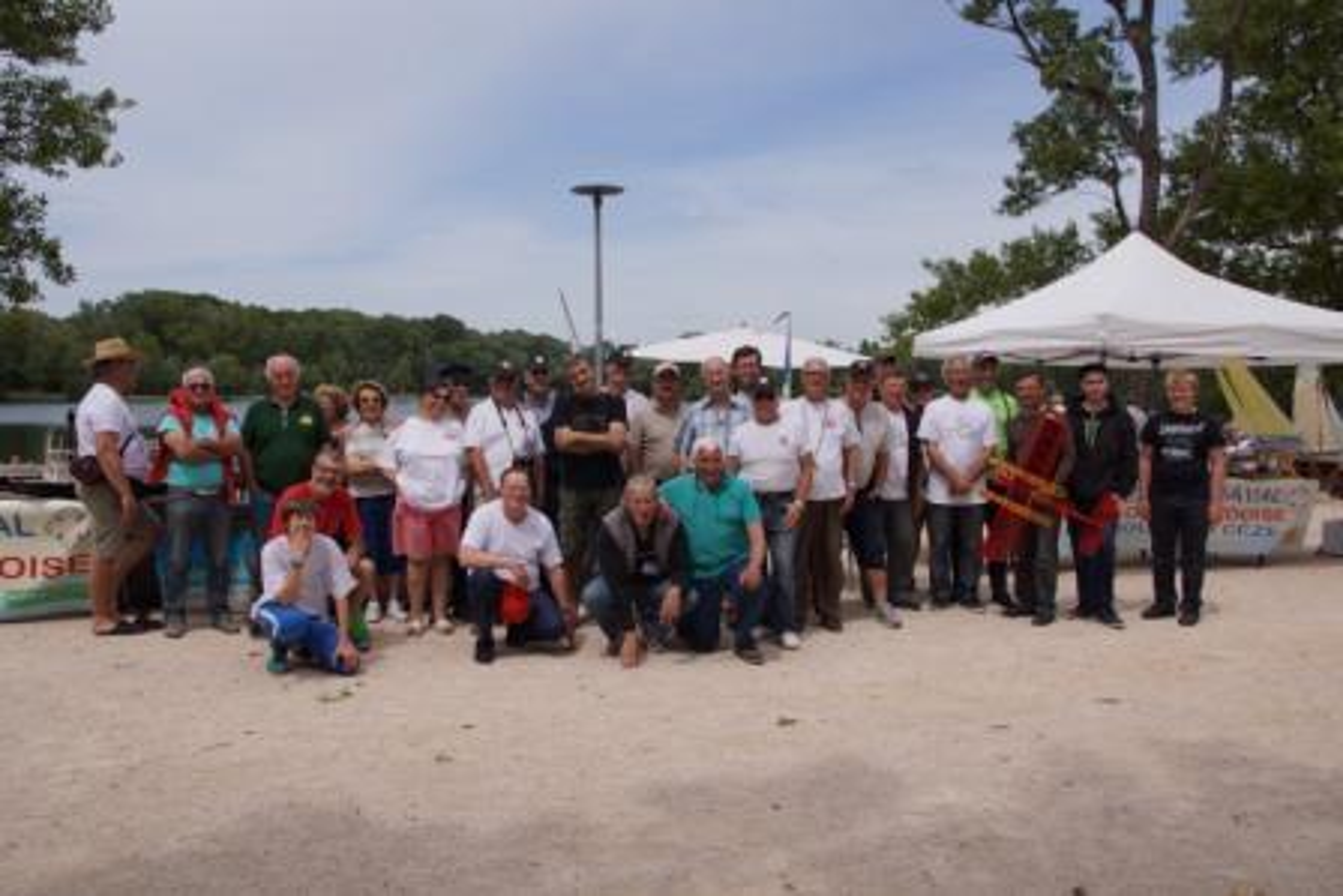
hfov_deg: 67.4
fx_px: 1008
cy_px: 448
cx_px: 672
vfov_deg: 48.0
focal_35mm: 27
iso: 100
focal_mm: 18
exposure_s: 1/400
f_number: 9
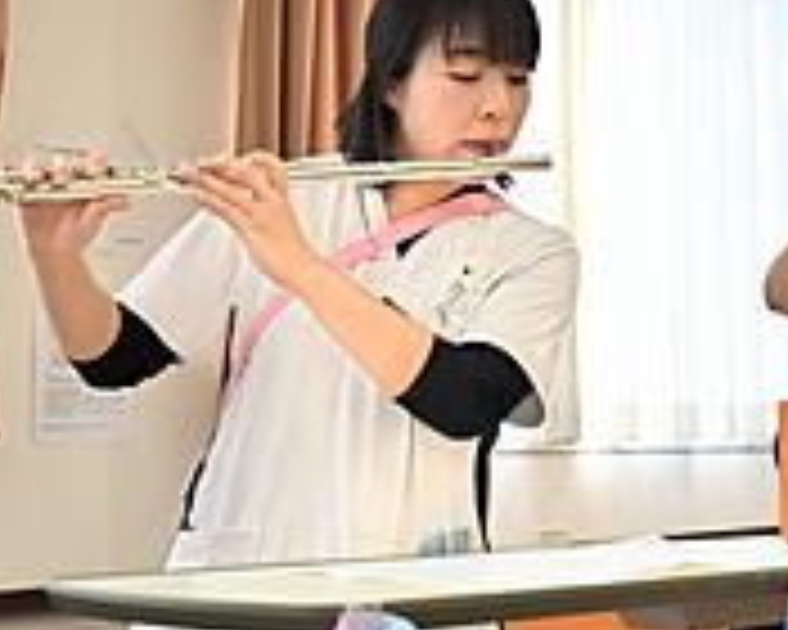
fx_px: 1728
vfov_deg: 20.6
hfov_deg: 24.9
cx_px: 720
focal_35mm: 74
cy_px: 227
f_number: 3.8
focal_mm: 23
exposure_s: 1/320
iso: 640
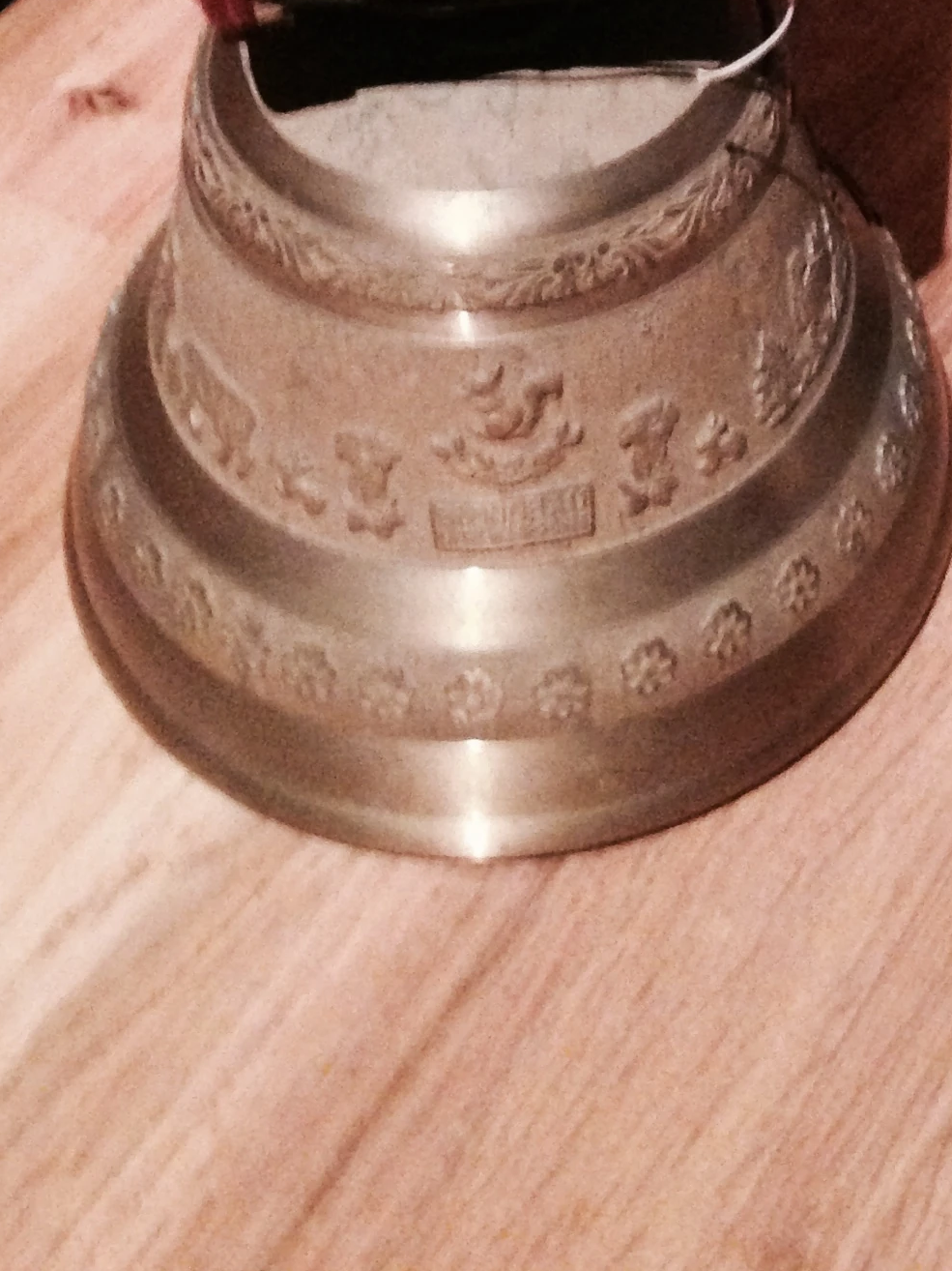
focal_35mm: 82
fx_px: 3008
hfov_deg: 17.8
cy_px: -305
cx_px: 819
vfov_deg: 21.8
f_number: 2.4
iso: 640
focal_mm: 4.12
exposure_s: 1/15
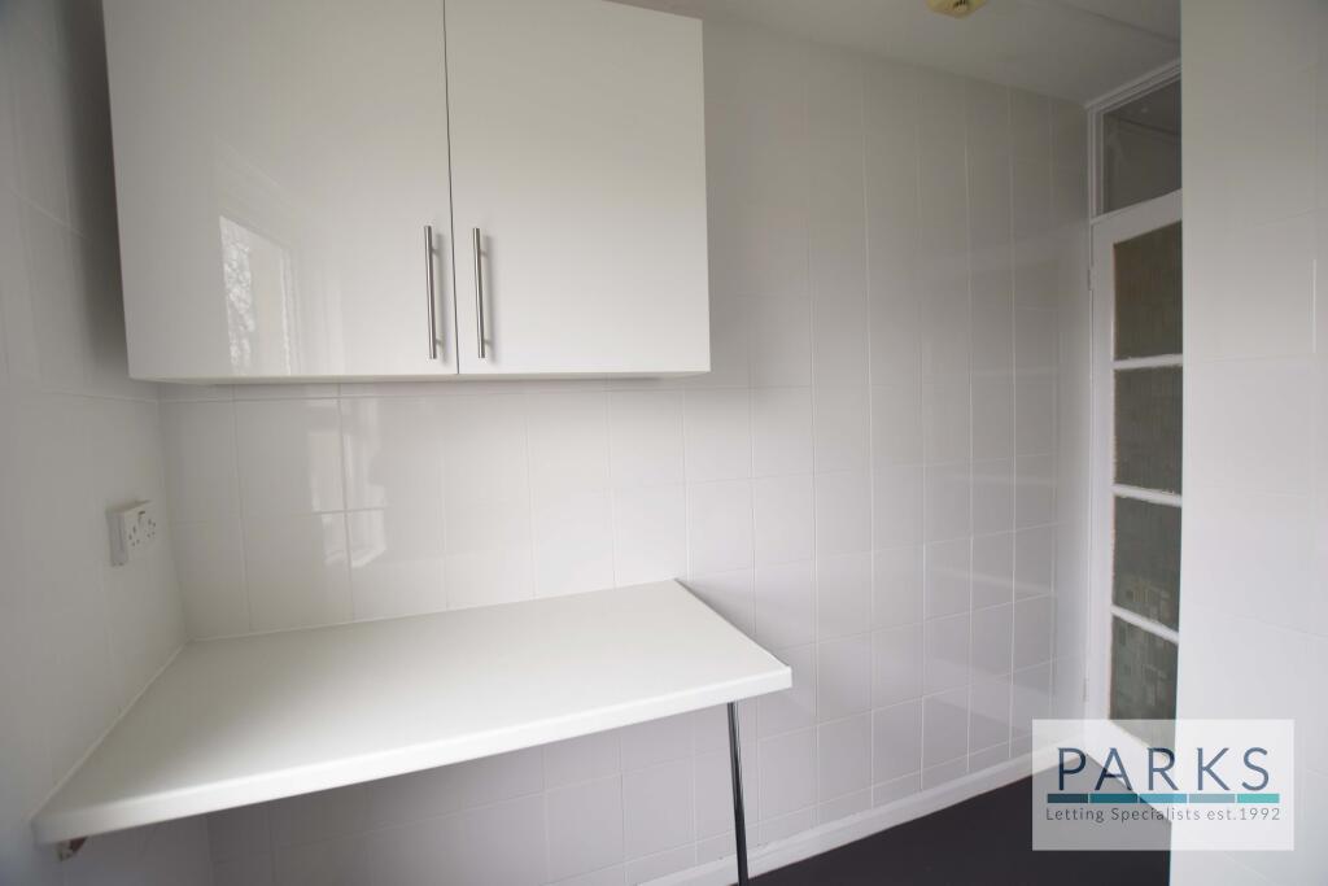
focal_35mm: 15
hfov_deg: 100.4
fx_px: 553
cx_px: 664
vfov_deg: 77.3
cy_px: 443
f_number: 4.5
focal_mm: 10
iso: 250
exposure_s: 1/13
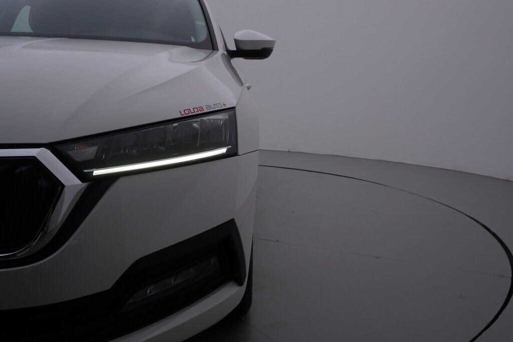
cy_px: 171
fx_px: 513
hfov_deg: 53.1
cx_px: 256
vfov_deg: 36.9
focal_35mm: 36
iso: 125
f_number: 5.6
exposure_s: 1/160
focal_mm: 24
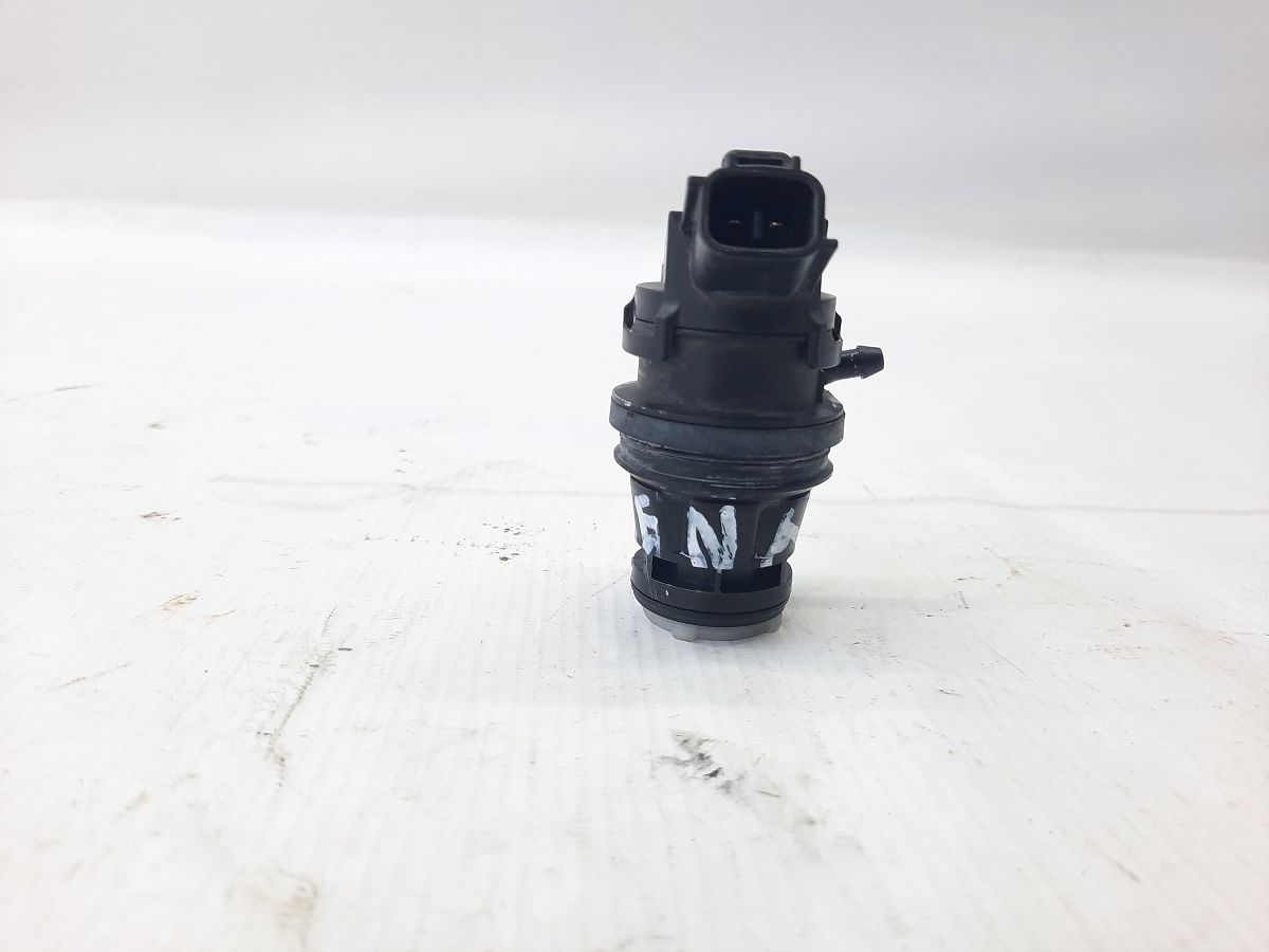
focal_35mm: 25
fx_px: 916
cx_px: 634
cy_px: 476
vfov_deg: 54.9
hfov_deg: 69.4
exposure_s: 1/50
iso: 64
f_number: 2
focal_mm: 4.6
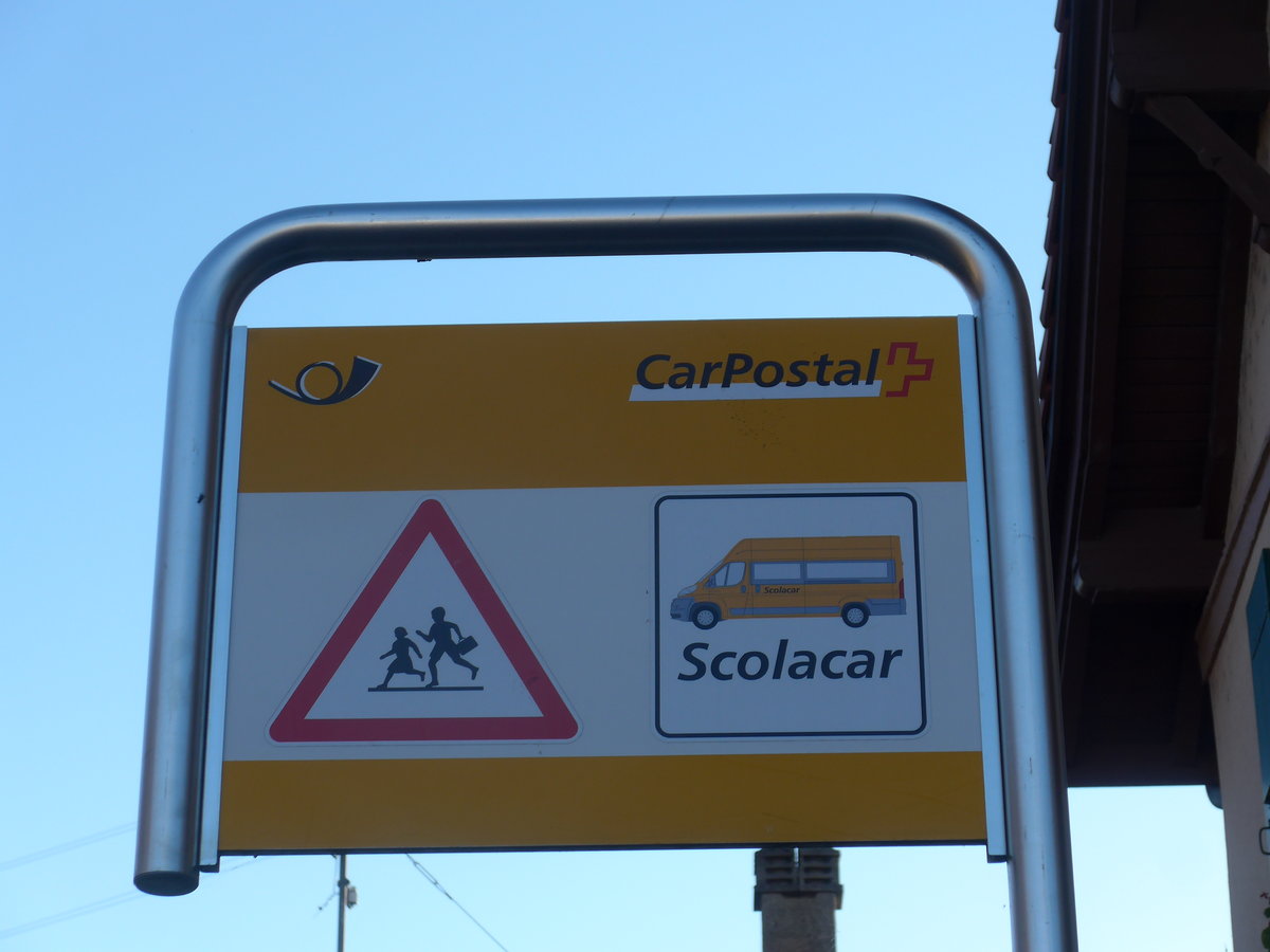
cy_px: 476
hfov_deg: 21.8
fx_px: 3302
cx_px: 635
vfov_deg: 16.4
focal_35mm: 90
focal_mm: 18
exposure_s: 1/250
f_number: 4.6
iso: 80
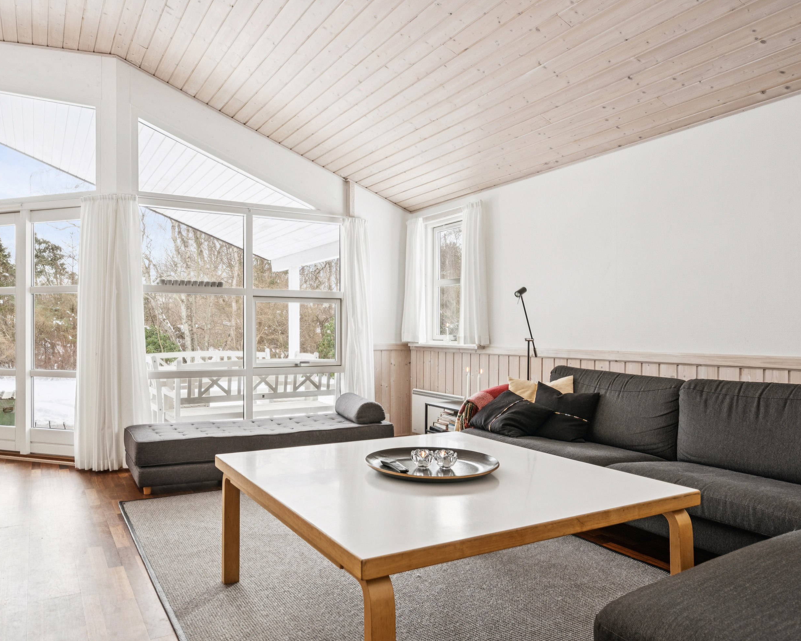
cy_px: 325
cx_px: 341
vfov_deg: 59.7
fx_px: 559
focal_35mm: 24
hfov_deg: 70.8
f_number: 8
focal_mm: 20.5
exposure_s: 1/80
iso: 640
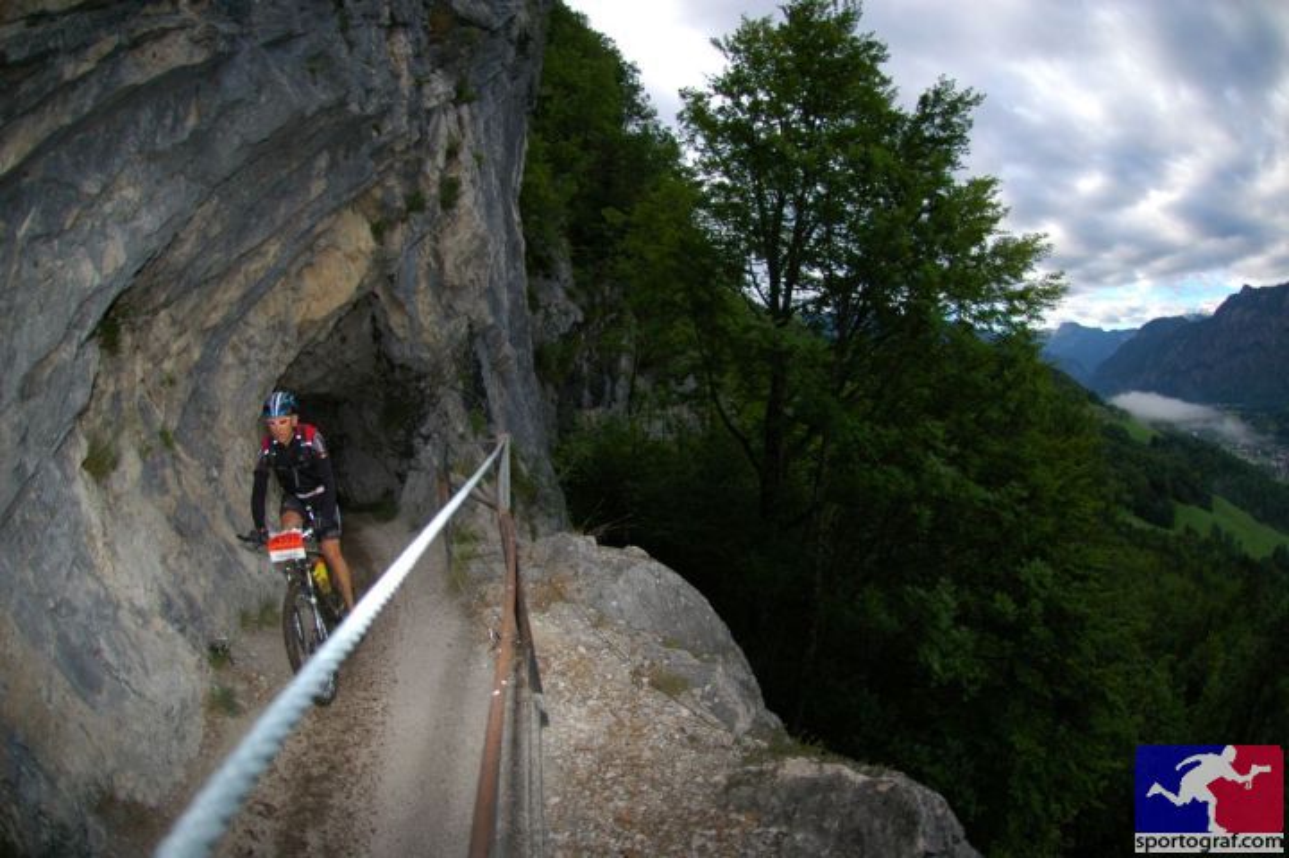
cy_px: 429
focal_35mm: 16
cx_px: 644
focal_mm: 10.5
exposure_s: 1/800
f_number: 2.8
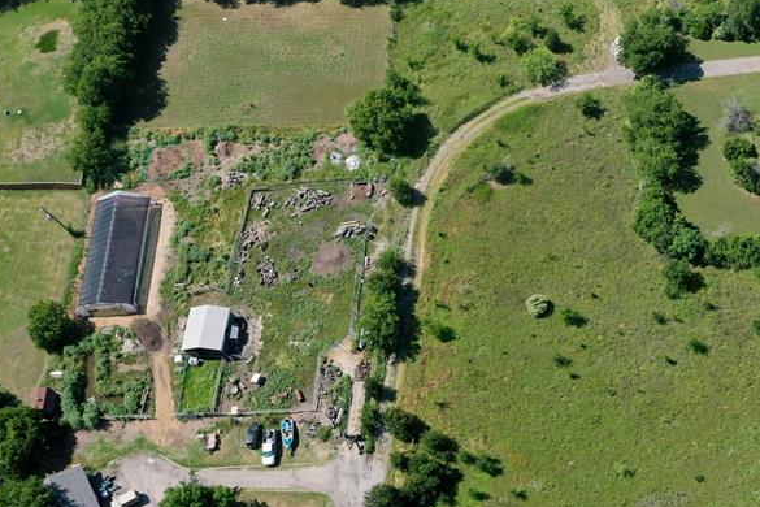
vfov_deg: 27.0
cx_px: 635
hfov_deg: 38.4
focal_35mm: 49
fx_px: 1034
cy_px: 404
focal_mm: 10.26
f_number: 5.6
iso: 100
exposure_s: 1/400
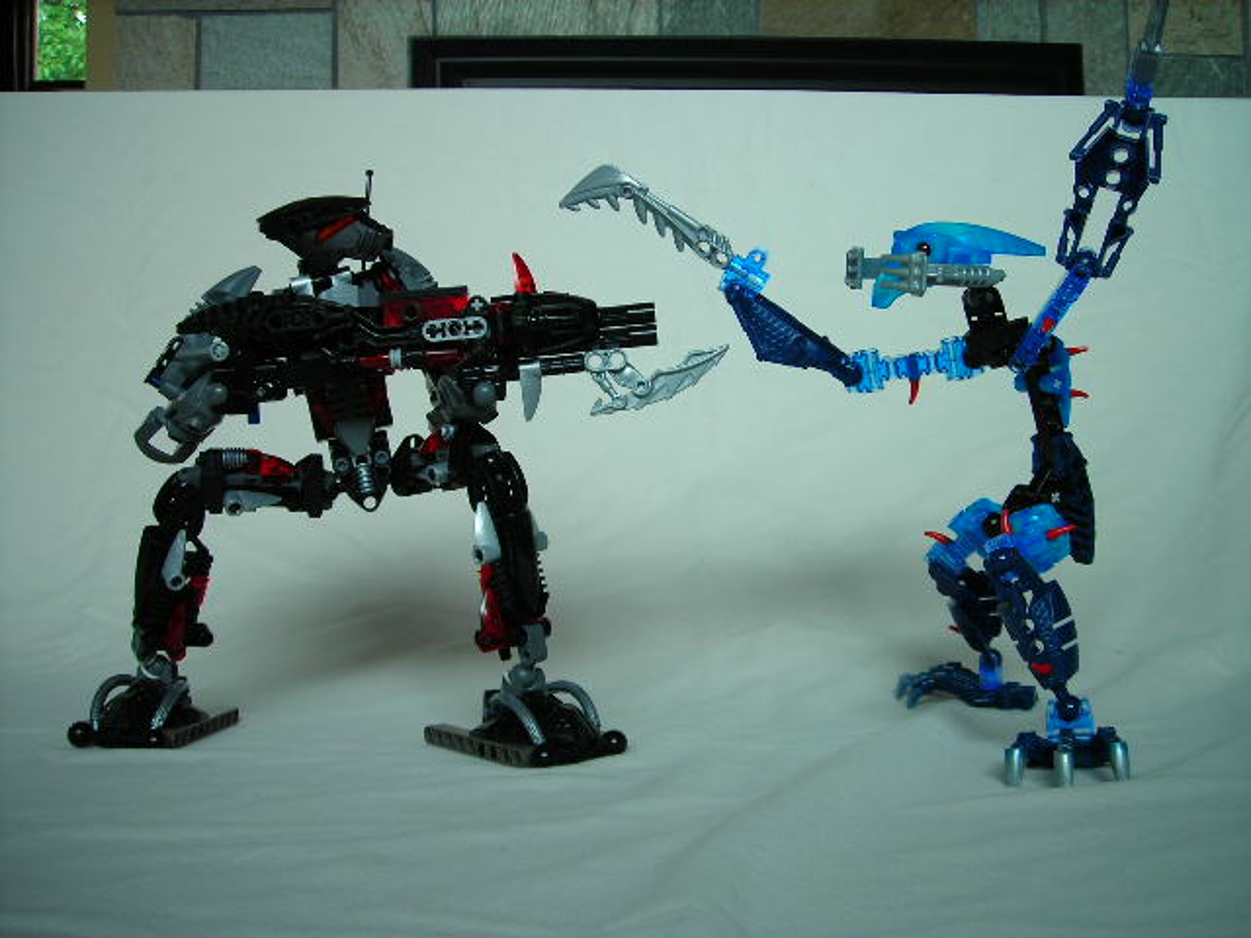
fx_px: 1373
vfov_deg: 37.7
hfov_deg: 49.0
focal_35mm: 38
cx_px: 626
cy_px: 469
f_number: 3.2
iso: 50
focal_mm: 6.3
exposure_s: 1/21
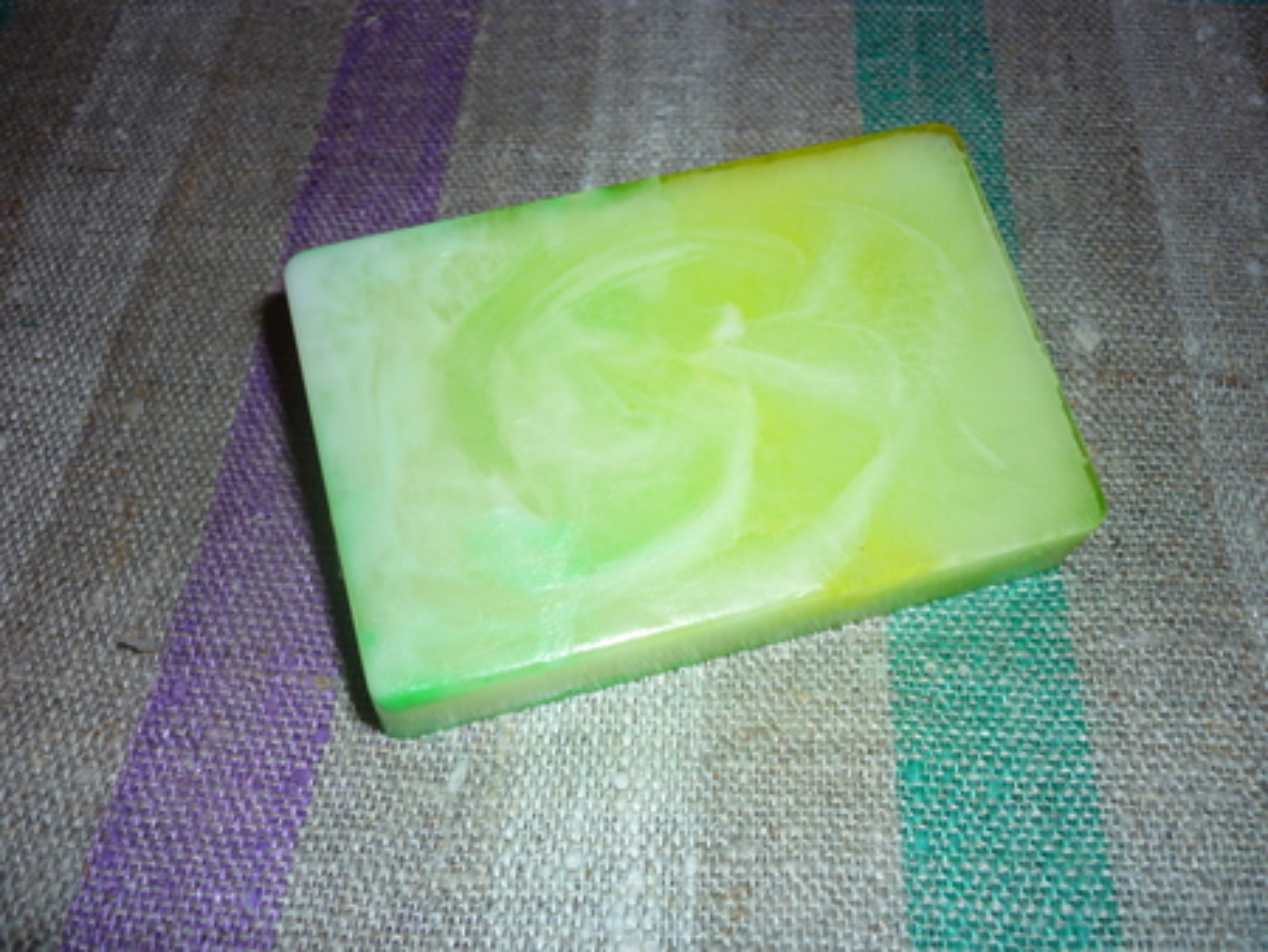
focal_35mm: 33
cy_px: 476
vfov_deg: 43.0
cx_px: 634
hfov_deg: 55.3
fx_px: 1209
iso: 100
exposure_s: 1/30
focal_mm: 5.5
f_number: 2.8
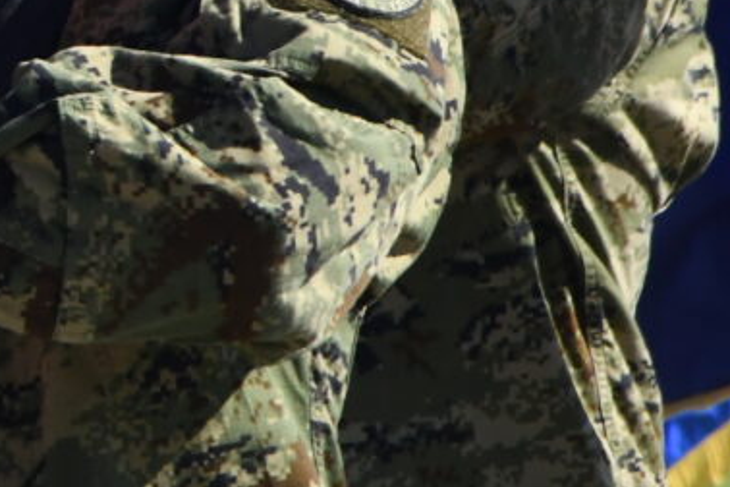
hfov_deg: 1.8
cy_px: -70
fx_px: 23500
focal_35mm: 1159
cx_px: -504
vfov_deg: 1.2
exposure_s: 1/1250
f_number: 13
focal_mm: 190
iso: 1000
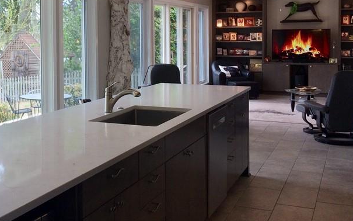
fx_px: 500
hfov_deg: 37.9
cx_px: 87
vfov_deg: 24.5
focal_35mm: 52
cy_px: 48
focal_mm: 4.15
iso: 32
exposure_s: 1/120
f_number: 2.2
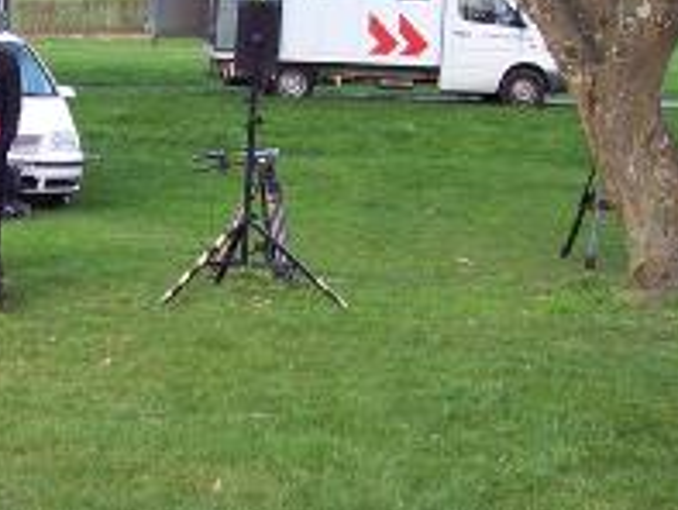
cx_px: -76
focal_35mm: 99
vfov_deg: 15.0
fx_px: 1940
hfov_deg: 19.0
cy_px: 243
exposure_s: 1/90
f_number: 3.4
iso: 100
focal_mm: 8
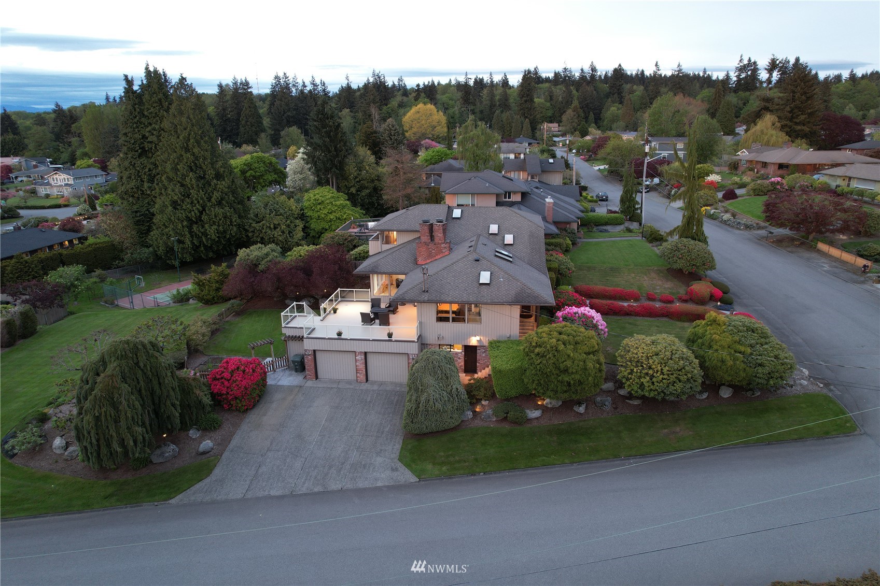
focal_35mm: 22
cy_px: 293
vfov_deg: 57.2
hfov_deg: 78.6
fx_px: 538
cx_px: 440
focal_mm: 8.38
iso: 160
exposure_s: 1/15
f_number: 2.8
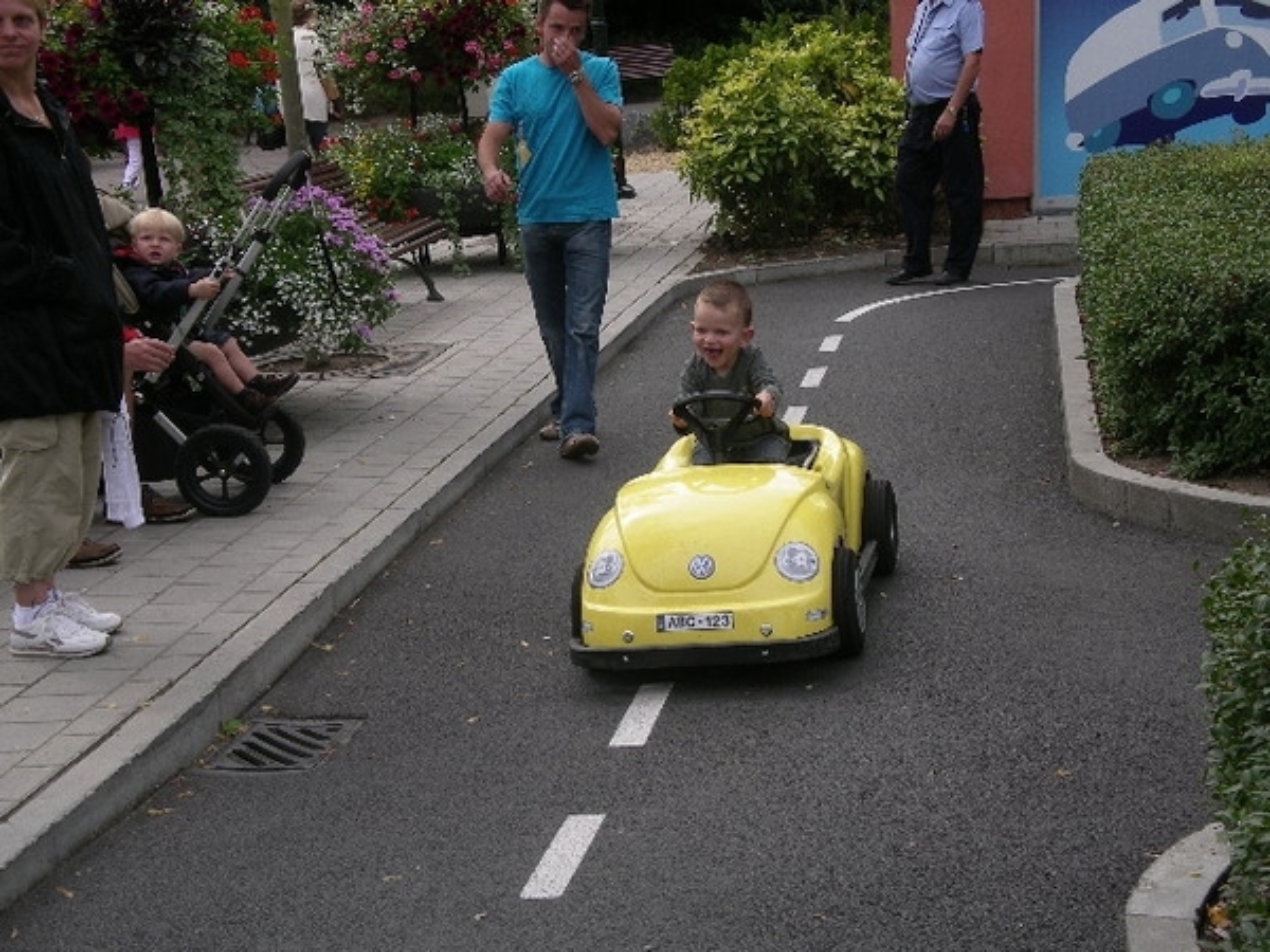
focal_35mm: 72
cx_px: 635
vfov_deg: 20.4
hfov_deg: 27.0
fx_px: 2642
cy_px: 476
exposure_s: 1/250
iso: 80
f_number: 4.6
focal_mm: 14.9
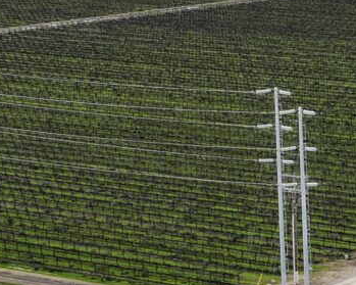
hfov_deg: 11.0
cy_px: 534
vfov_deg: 8.6
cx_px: 459
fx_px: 1812
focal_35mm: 172
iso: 110
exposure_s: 1/800
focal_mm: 12.29
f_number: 2.8
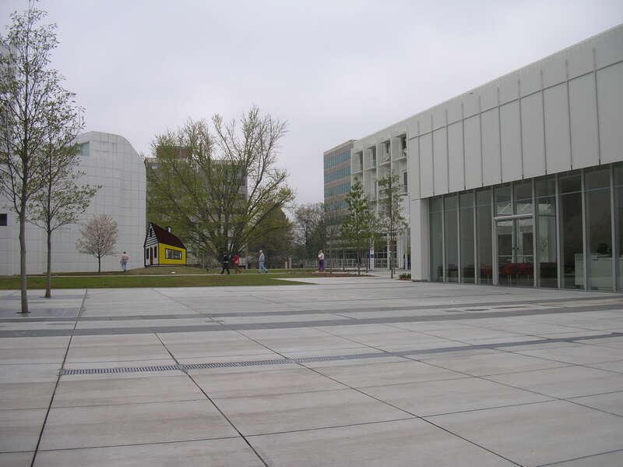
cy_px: 234
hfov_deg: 52.7
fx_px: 630
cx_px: 312
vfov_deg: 40.7
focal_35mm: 35
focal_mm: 5.8
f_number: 2.8
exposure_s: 1/426
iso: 50
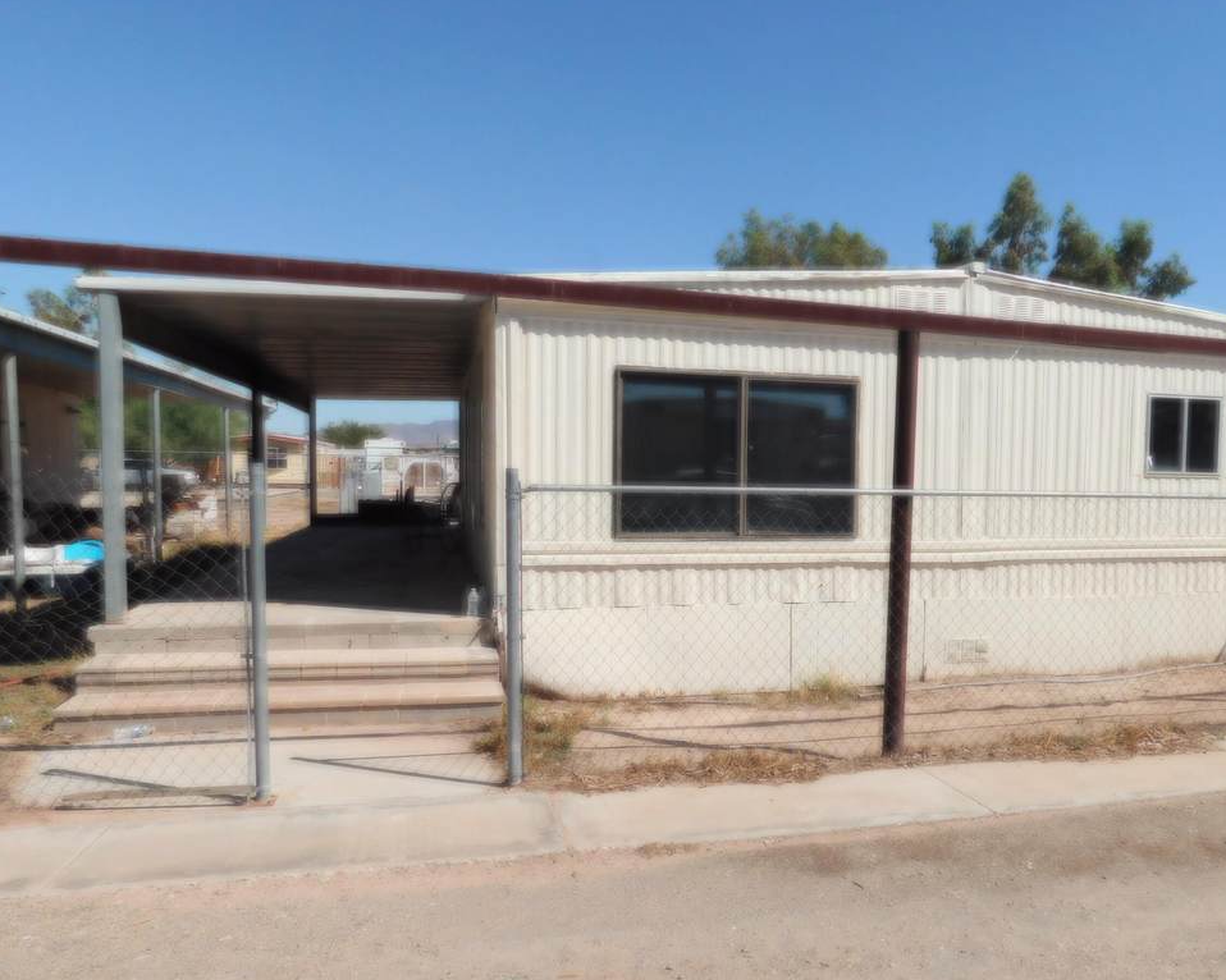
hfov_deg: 57.8
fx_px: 1088
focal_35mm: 30
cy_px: 560
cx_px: 788
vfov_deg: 48.3
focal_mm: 4
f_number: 6
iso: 125
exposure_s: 1/1000
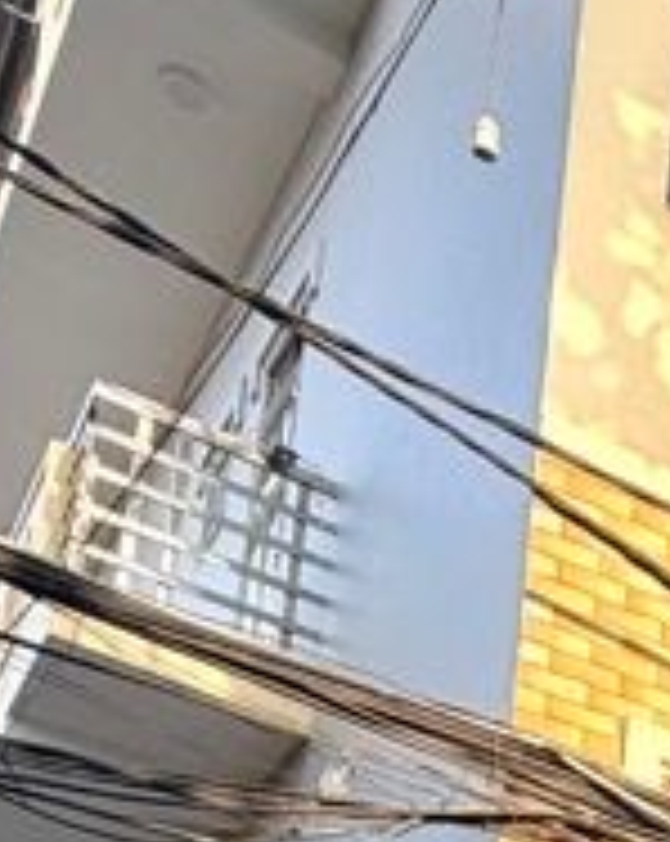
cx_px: 1380
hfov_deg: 15.7
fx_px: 1864
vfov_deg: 20.4
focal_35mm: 75
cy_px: 1382
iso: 50
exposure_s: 1/502
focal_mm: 2.22
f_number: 2.2
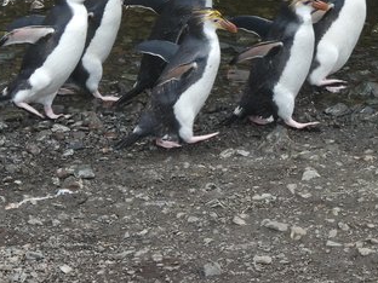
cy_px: -67
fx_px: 6727
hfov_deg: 3.2
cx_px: 239
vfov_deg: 2.4
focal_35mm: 616
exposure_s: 1/200
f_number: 4.5
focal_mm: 42.8
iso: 100
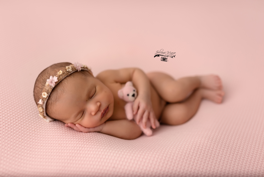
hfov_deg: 54.4
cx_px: 132
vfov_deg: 37.9
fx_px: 257
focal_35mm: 35
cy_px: 88
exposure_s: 1/250
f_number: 2
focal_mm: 35
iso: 80
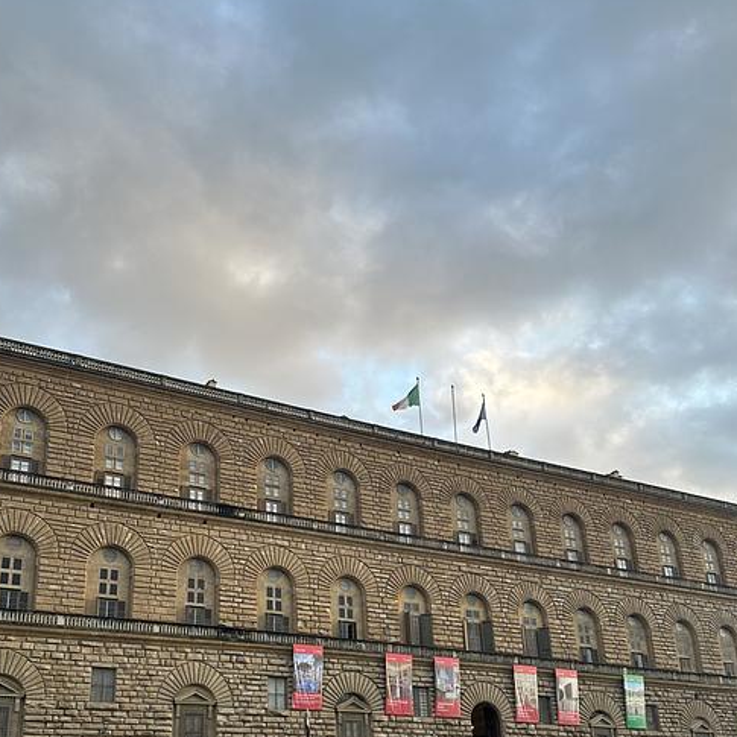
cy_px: 565
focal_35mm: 35
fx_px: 843
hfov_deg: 47.2
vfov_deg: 45.4
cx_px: 336
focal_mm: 6.86
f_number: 1.78
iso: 64
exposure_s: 1/132
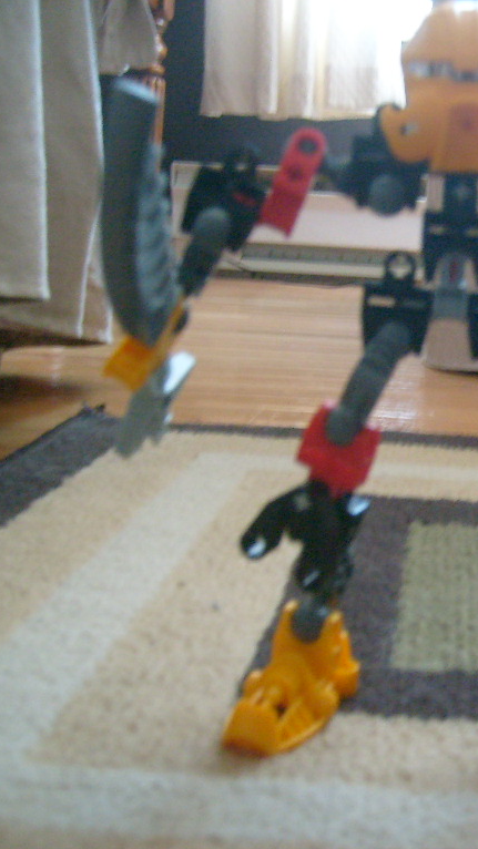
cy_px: 424
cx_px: 489
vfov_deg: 40.6
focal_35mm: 51
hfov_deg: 22.5
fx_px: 1149
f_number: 2.8
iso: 200
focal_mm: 5.8
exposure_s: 1/8
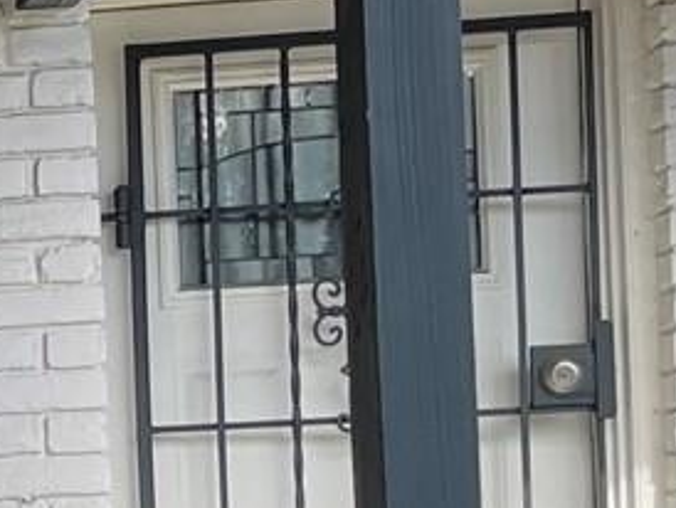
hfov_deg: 9.2
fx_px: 3792
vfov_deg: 7.6
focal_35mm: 194
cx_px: -925
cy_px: 698
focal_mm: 5.1
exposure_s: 1/813
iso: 32
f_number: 1.6
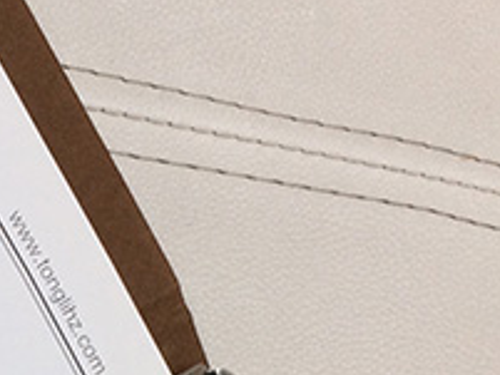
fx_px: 2081
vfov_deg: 9.6
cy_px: 740
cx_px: -313
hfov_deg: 12.8
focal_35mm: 144
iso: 40
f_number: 2.2
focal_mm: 4.15
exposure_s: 1/50
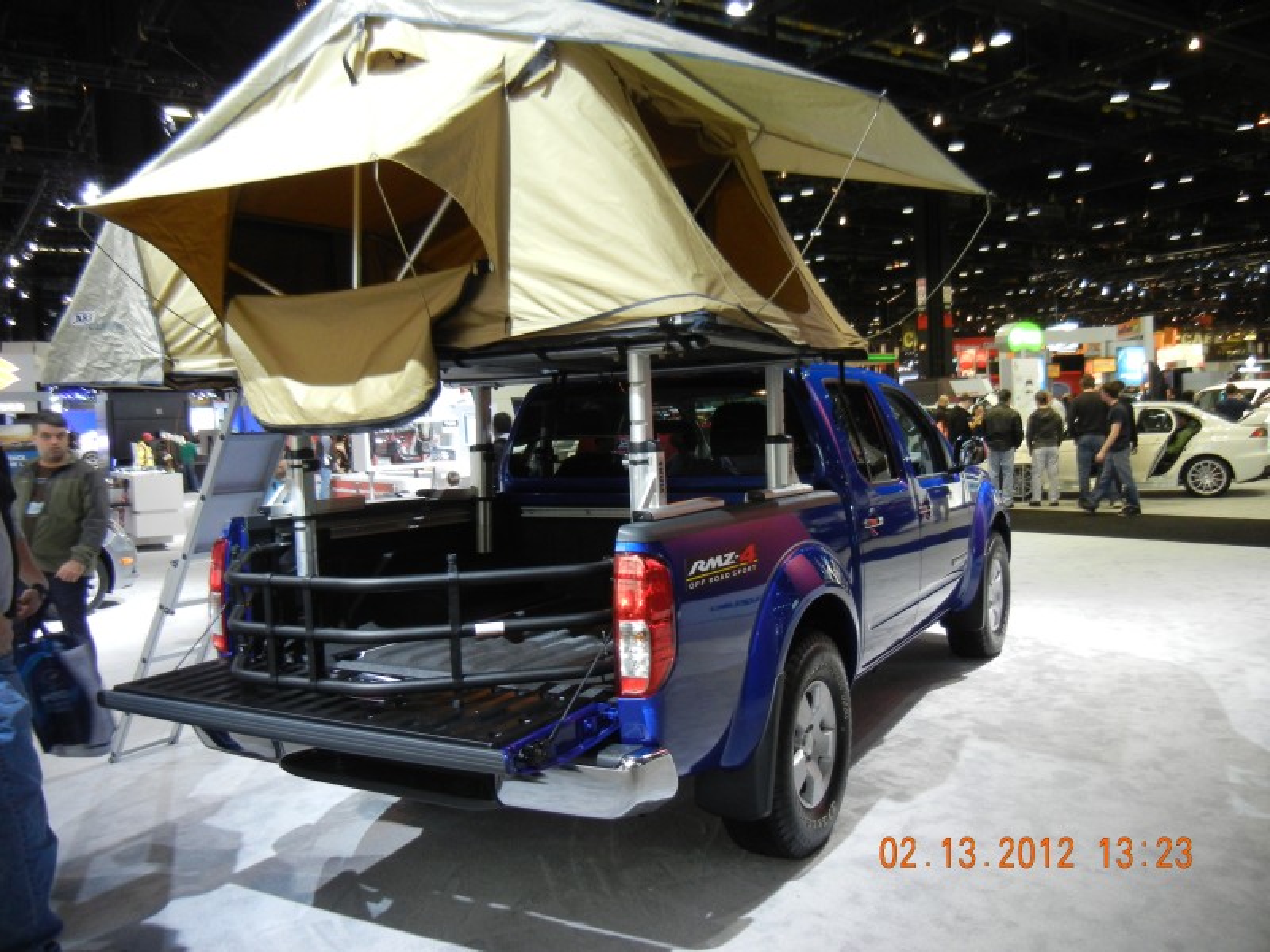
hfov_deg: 60.0
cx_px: 635
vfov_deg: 46.8
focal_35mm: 30
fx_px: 1101
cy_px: 476
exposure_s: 1/40
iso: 400
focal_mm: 5.4
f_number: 3.5
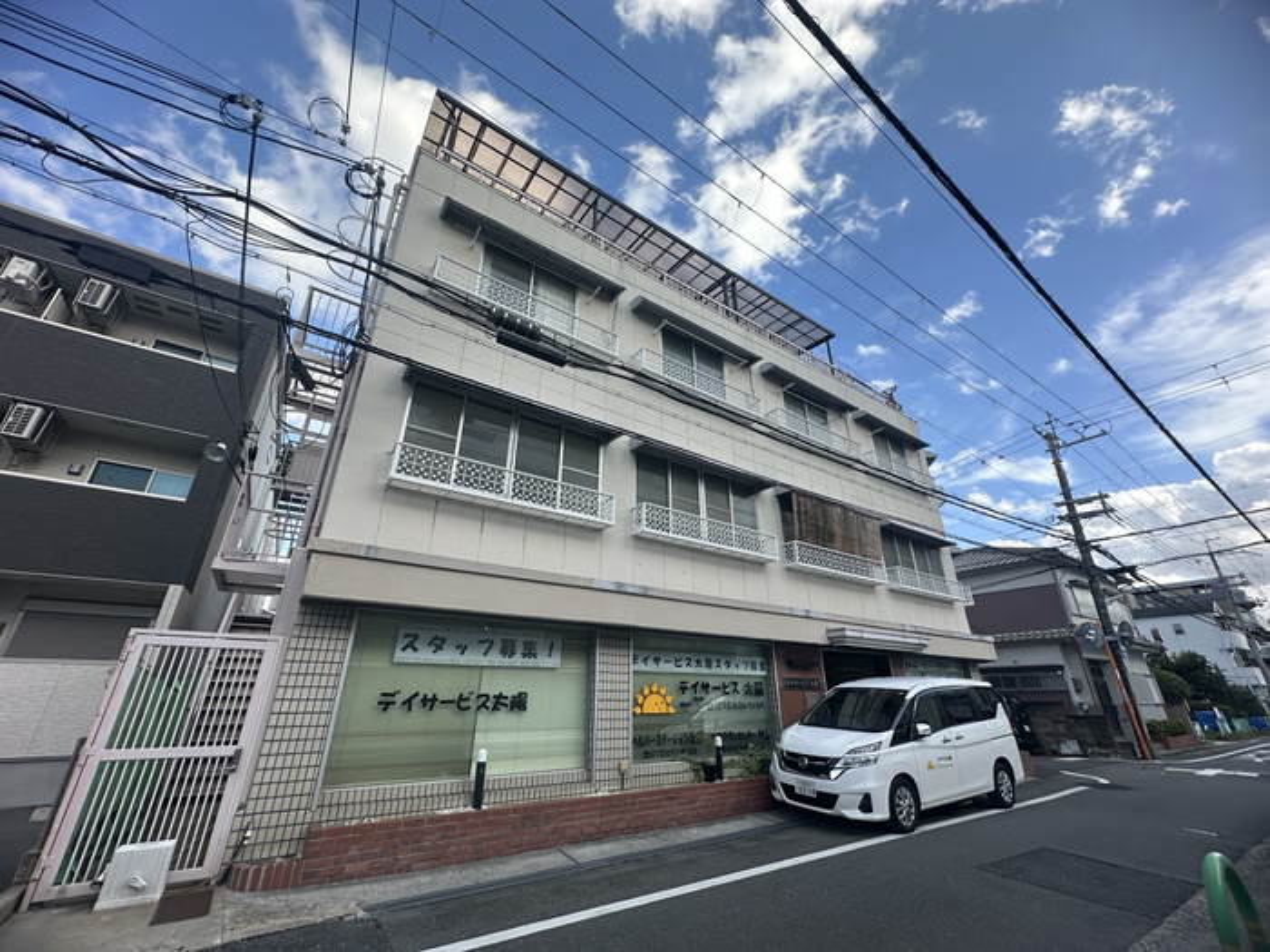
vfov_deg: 85.7
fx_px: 514
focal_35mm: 14
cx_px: 635
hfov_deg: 102.1
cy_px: 476
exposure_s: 1/779
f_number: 2.2
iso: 50
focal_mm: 2.22
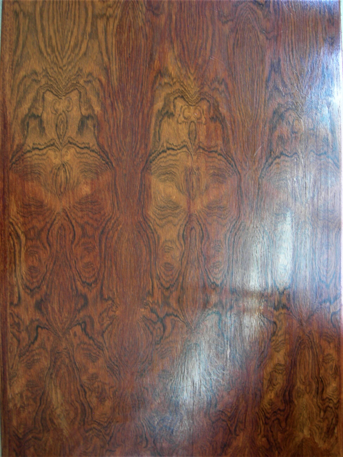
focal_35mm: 38
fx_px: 502
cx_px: 172
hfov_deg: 37.7
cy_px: 228
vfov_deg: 49.0
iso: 74
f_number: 2.8
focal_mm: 8
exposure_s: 1/3.9
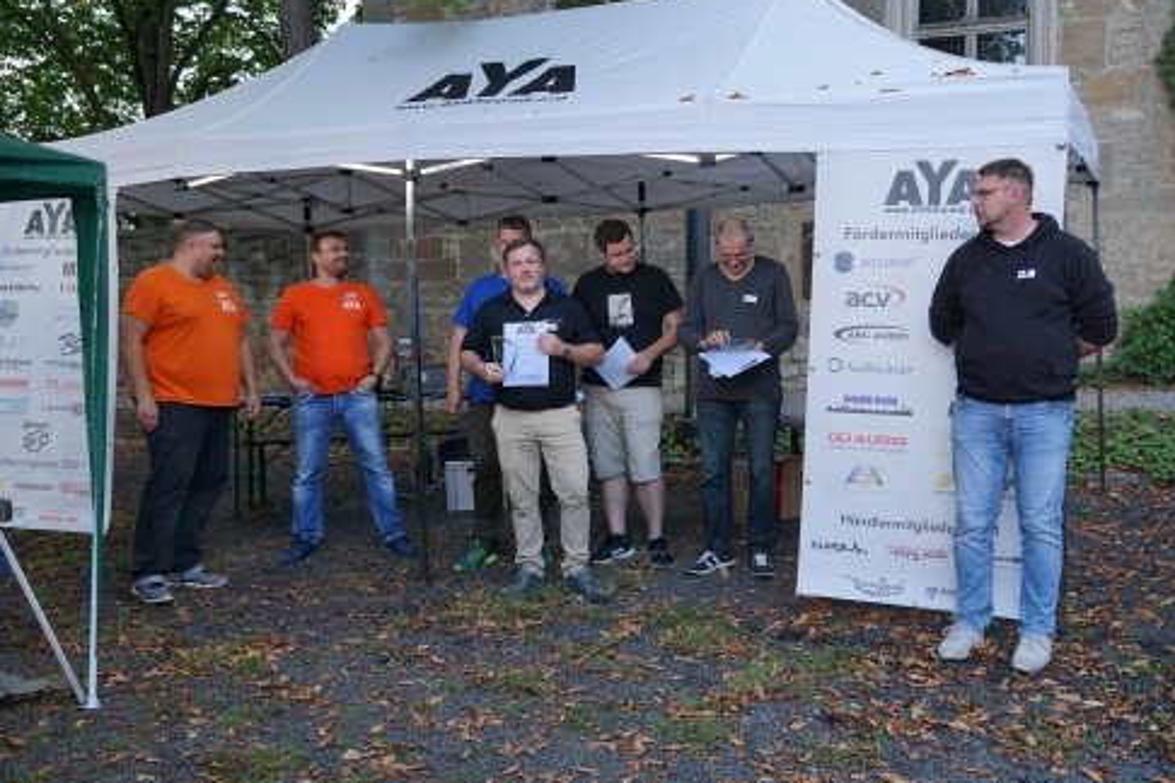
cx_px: 585
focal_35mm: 37
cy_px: 390
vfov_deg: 35.9
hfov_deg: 51.9
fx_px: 1208
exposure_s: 1/160
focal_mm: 24
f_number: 4
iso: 400
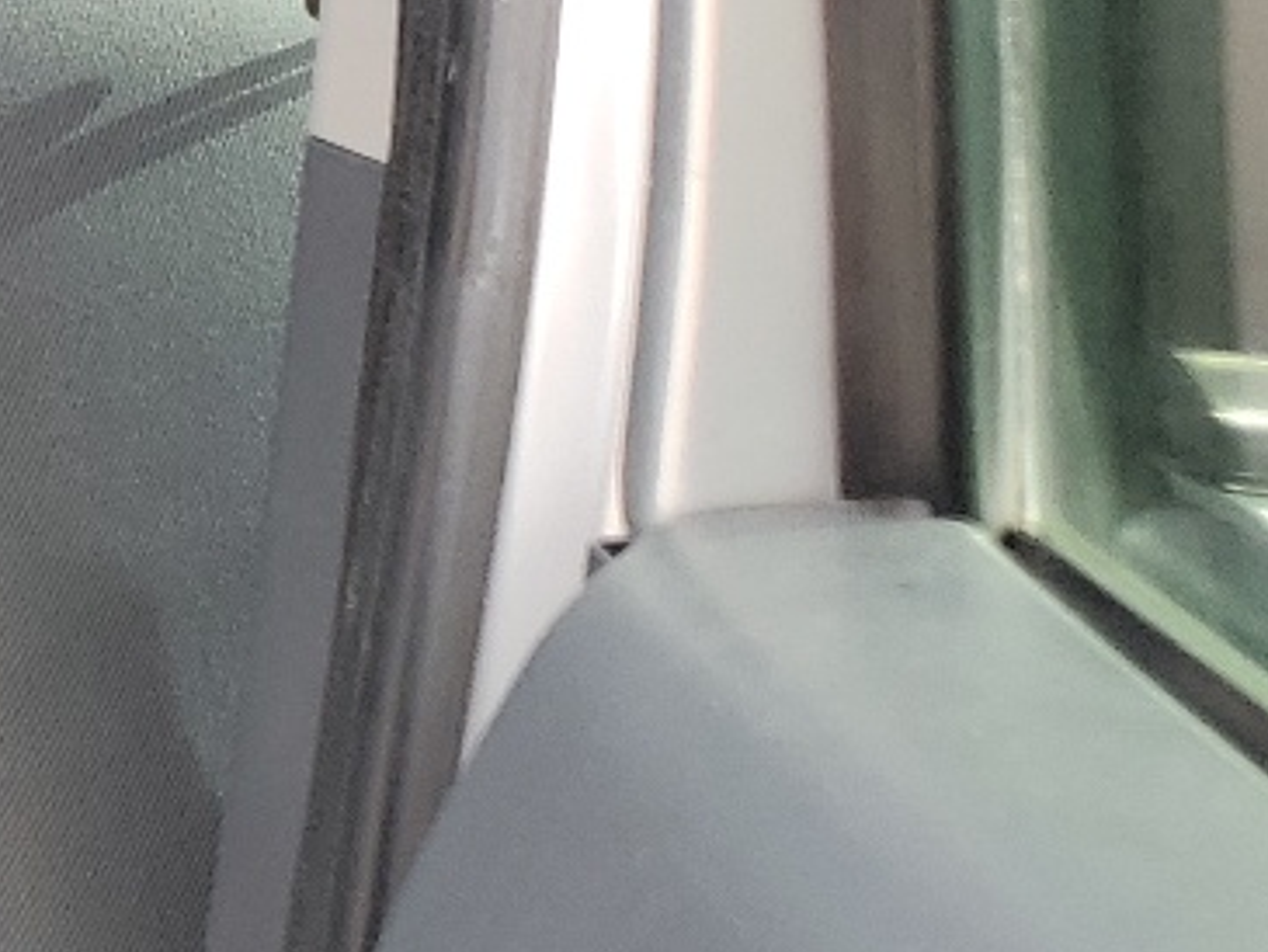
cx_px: -1358
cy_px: 243
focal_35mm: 114
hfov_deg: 14.1
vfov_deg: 13.0
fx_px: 4177
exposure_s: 1/312
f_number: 1.5
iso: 50
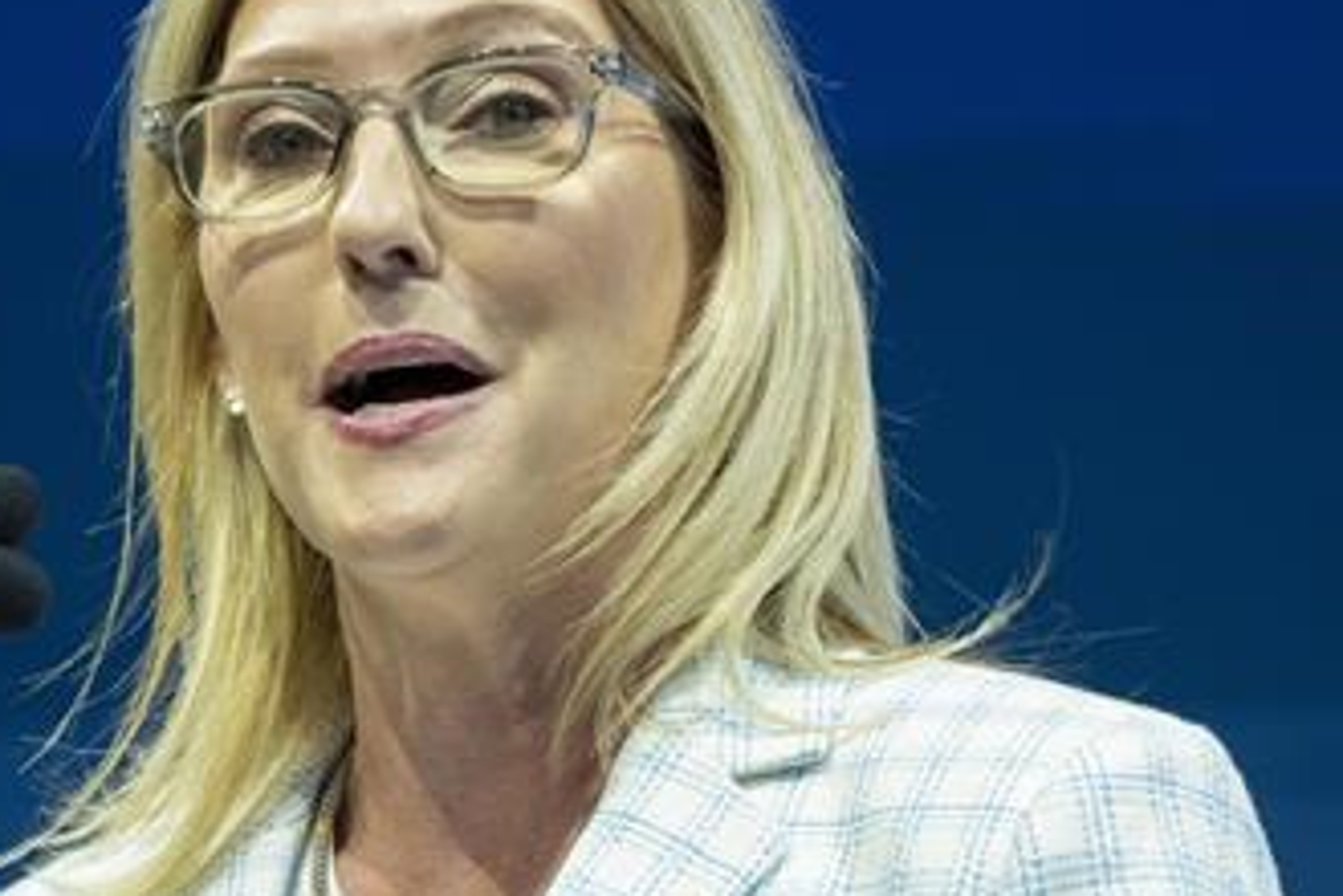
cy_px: 499
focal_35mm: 550
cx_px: 484
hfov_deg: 3.7
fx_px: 20516
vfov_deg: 2.5
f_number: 5.6
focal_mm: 279
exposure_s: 1/200
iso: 1600
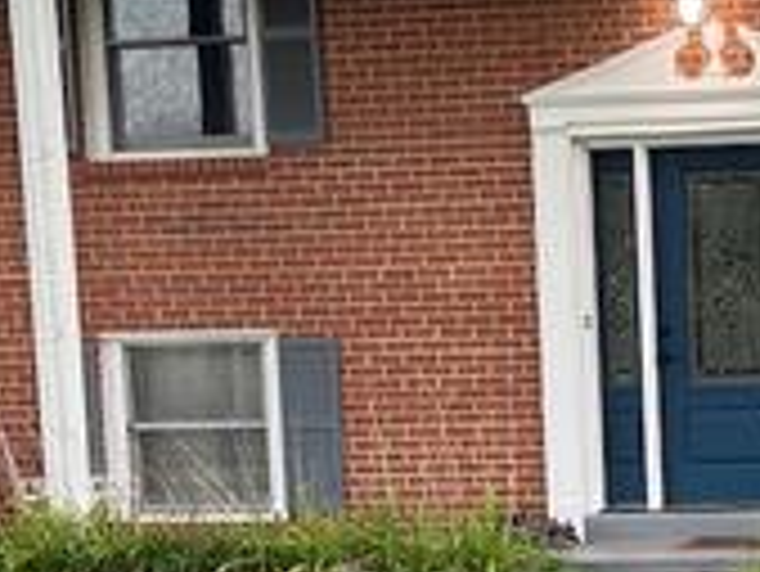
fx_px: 3186
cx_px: 773
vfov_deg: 10.1
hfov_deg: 13.4
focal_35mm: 145
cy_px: 698
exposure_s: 1/67
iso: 125
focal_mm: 6.76
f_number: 1.78
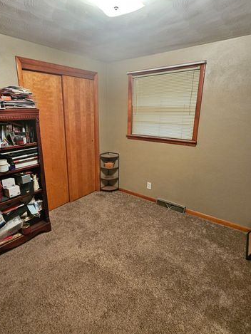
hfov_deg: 71.2
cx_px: 107
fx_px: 174
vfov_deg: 87.7
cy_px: 163
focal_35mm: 18
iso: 640
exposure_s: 1/24
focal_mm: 2.2
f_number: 2.2
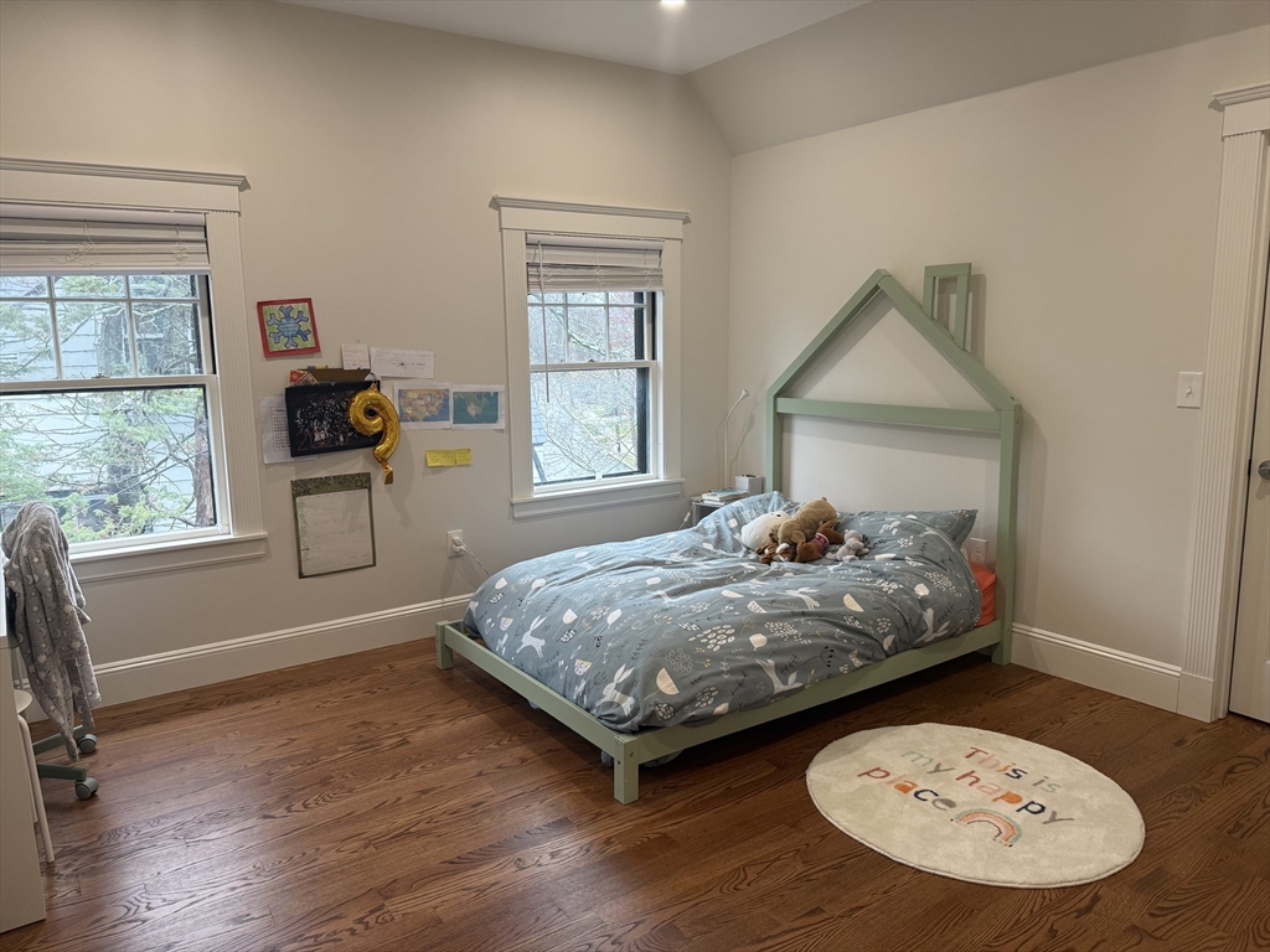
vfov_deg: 56.8
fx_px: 881
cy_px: 476
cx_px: 635
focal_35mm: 24
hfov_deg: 71.6
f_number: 1.78
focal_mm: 6.76
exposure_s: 1/60
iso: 125
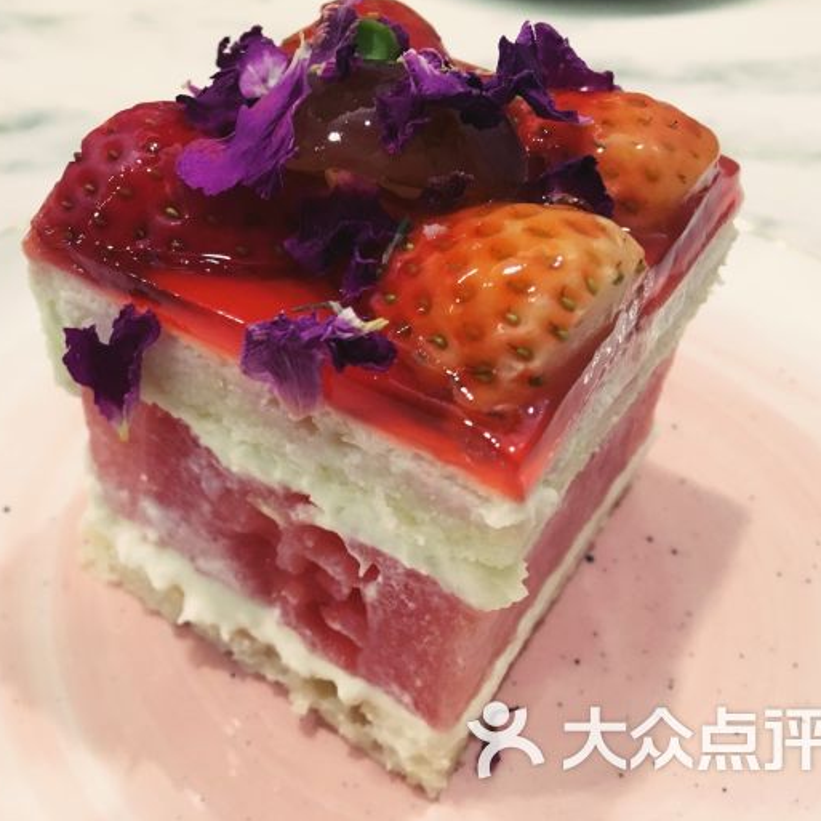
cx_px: 309
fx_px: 939
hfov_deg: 46.8
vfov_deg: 47.2
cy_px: 402
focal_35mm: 35
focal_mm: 4.15
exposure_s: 1/25
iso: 200
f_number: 2.2
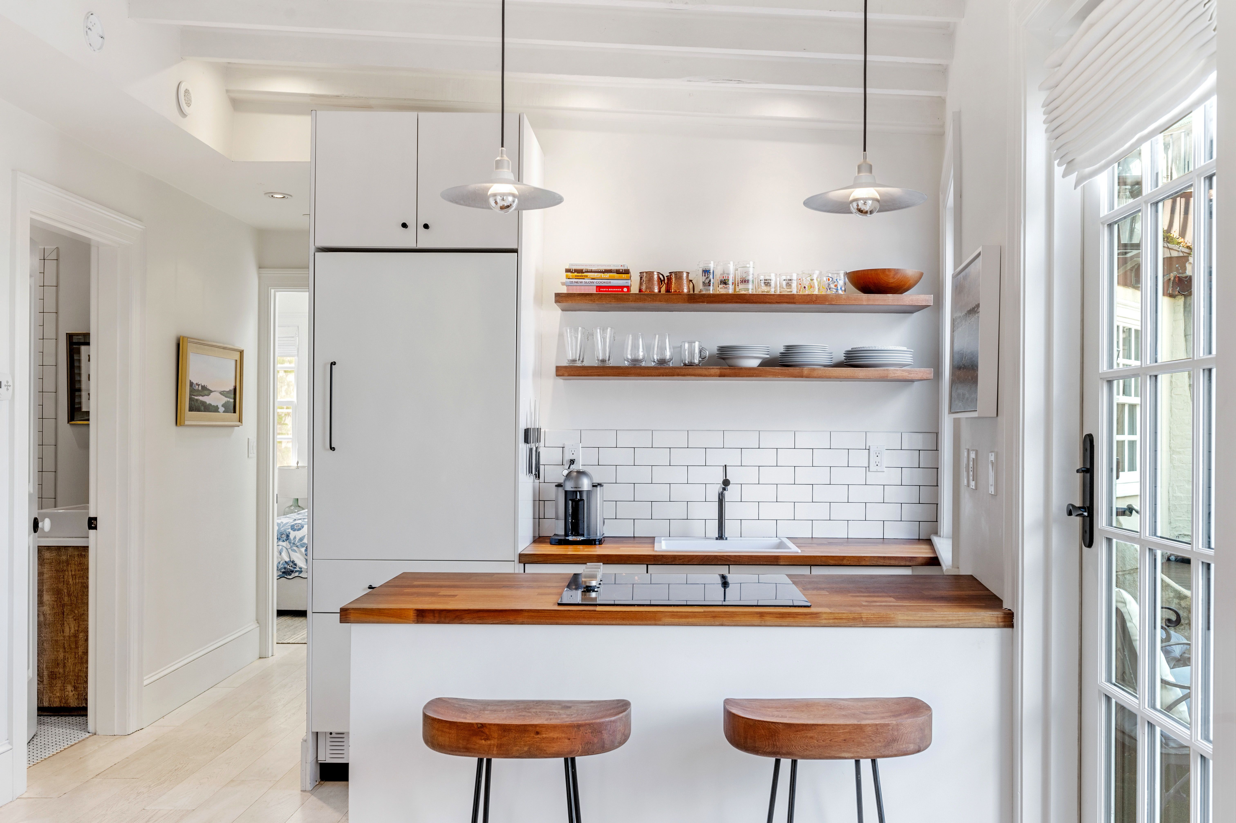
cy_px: 412
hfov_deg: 62.0
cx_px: 618
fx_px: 1029
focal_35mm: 30
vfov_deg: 43.6
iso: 400
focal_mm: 30
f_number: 8
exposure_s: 1/10
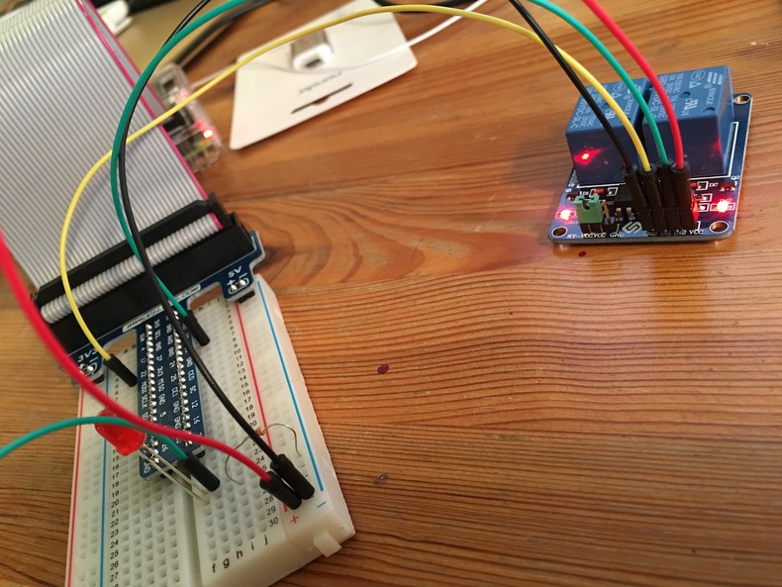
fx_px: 655
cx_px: 391
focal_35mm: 29
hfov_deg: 61.6
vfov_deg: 48.3
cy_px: 294
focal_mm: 4.15
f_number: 2.2
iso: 80
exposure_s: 1/15
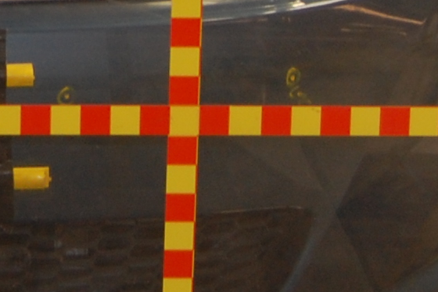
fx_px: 1958
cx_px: -147
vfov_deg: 8.2
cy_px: -267
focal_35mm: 161
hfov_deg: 12.3
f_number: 4
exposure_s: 1/60
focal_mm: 20
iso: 400
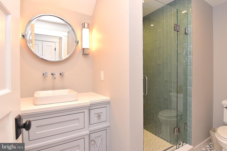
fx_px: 114
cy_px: 76
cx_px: 114
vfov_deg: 67.5
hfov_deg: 90.0
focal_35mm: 18
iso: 800
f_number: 7.1
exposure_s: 1/60
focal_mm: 12
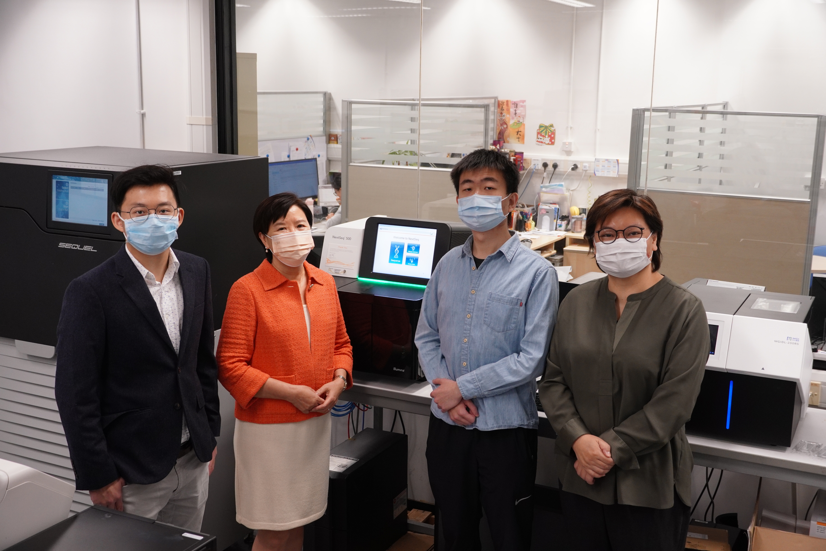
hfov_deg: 43.6
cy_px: 276
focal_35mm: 45
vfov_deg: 29.9
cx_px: 413
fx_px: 1032
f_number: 4.5
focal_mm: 30
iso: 640
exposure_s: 1/60
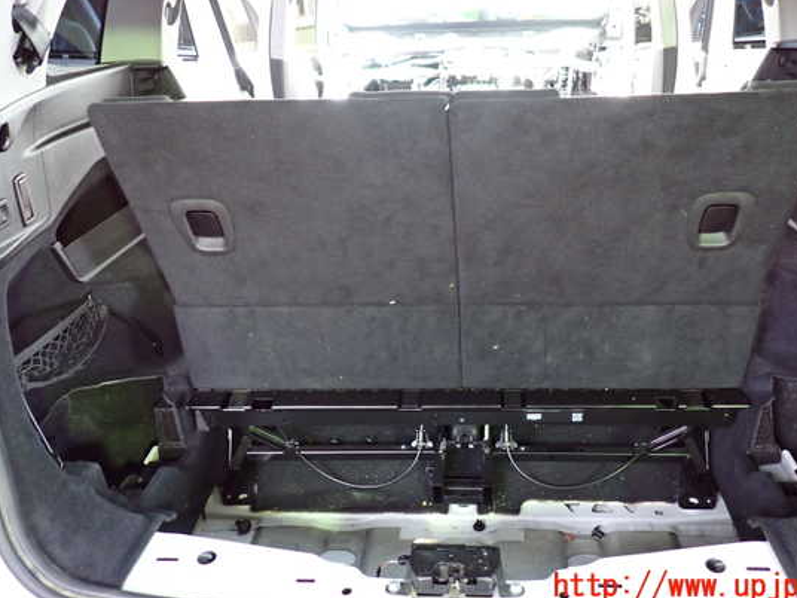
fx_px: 645
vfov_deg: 49.7
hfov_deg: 63.3
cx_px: 443
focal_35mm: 28
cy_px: 271
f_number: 2
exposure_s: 1/30
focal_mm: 4.5
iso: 640
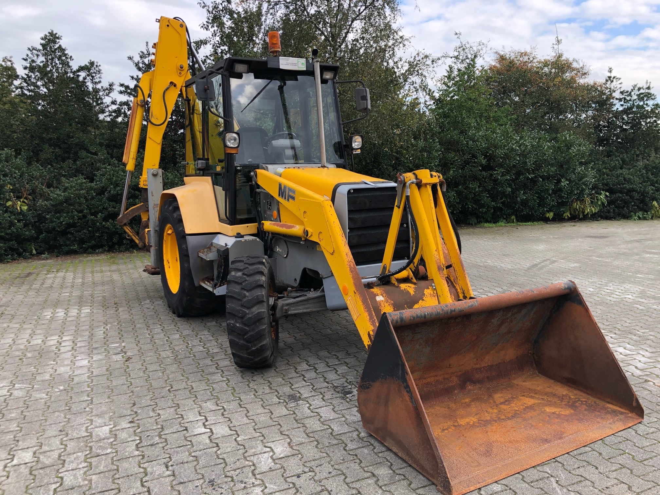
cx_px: 330
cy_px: 248
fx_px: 534
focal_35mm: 28
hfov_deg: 63.4
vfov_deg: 49.7
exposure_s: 1/302
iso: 20
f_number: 1.8
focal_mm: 4
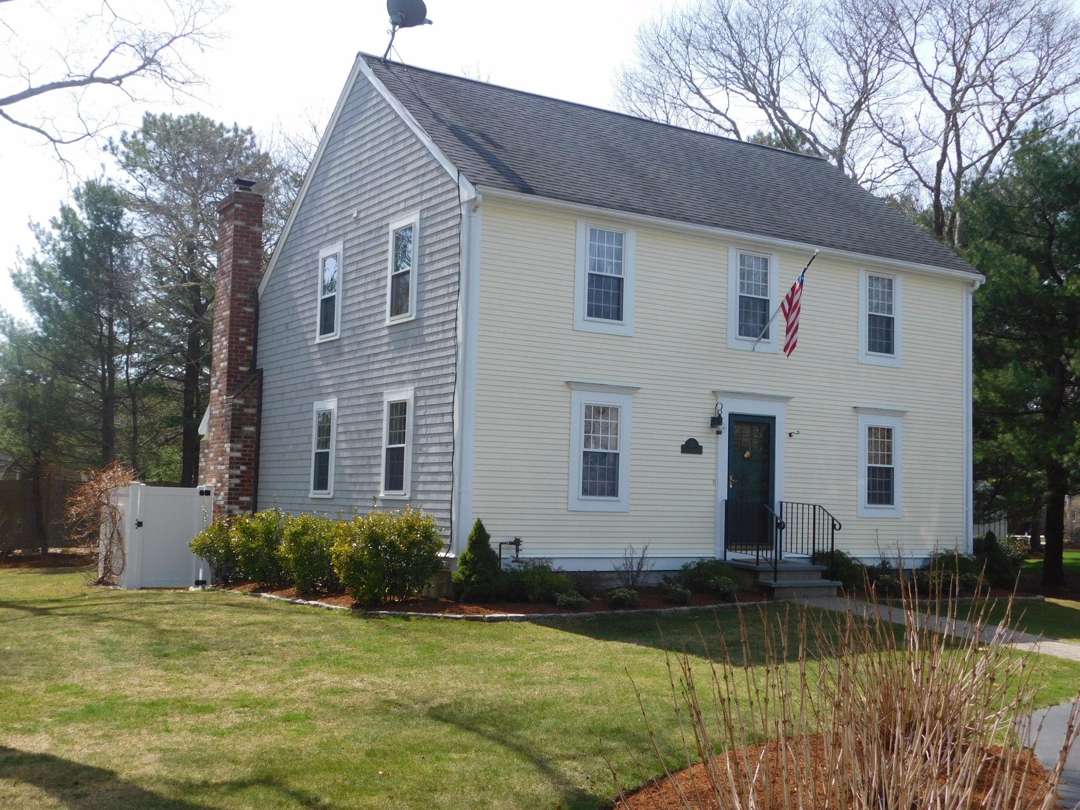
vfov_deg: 36.0
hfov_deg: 46.8
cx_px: 540
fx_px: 1248
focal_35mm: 40
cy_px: 405
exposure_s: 1/800
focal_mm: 7.1
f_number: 3.6
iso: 125
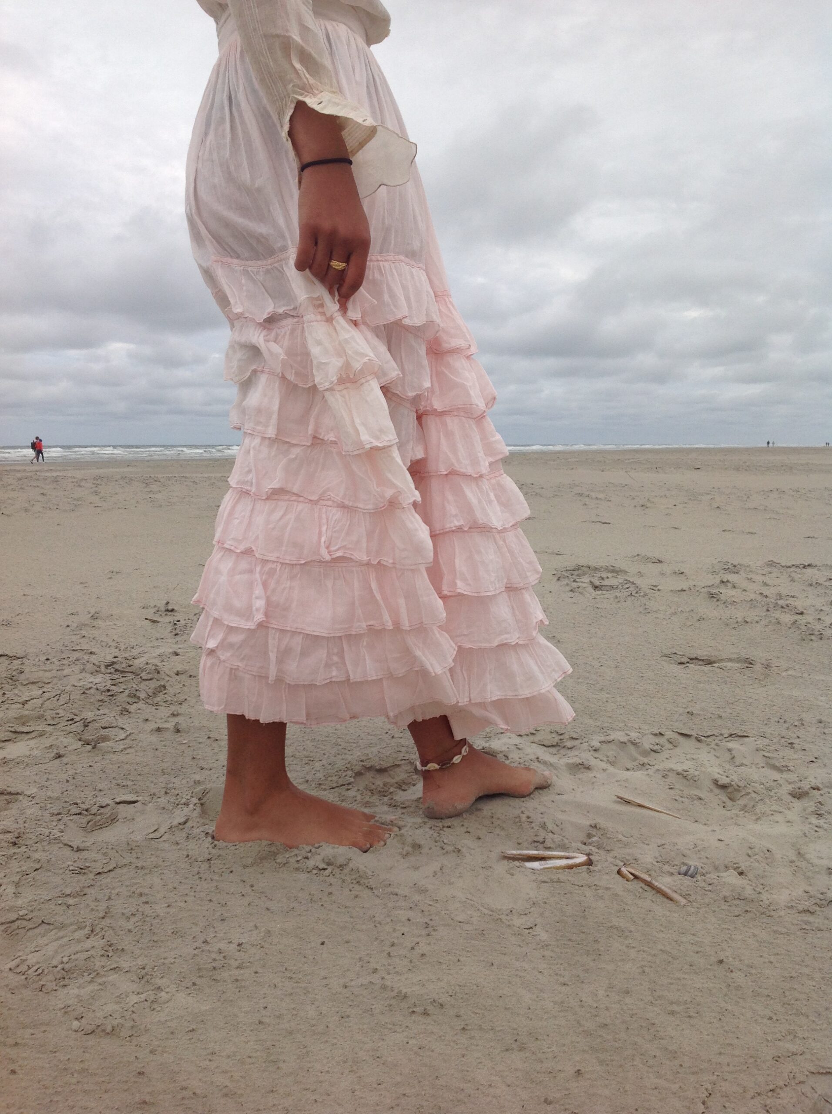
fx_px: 1125
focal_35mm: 35
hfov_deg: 40.6
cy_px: 557
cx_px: 416
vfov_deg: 52.7
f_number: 2.4
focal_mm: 4.28
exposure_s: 1/3030
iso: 50
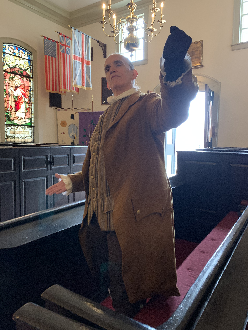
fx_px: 248
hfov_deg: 53.1
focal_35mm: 26
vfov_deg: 67.3
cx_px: 124
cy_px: 165
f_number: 1.8
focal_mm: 4.25
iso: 400
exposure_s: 1/30
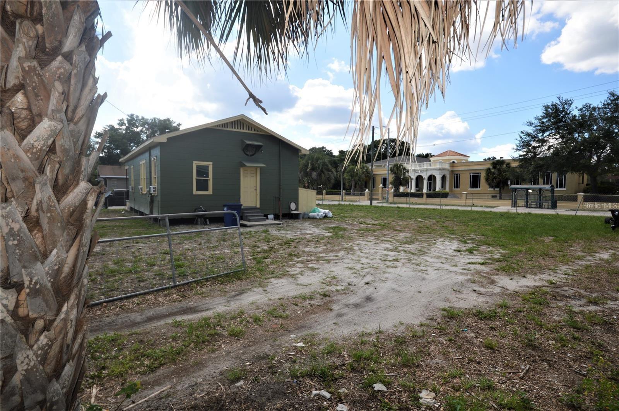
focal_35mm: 18
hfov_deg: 90.1
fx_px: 309
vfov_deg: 67.3
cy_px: 206
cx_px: 310
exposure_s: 1/200
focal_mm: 12
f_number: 8
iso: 100
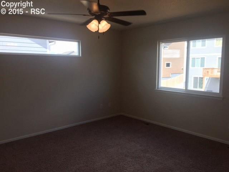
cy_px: 86
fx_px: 192
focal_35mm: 29
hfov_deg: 61.7
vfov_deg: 48.2
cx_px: 114
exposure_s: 1/120
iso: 32
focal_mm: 4.15
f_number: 2.2
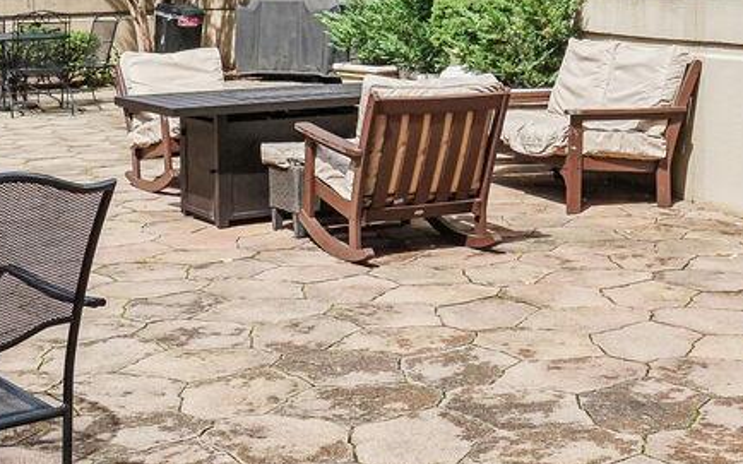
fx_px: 1316
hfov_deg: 31.0
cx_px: 550
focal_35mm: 65
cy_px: -17
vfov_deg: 19.3
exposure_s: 1/800
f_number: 9
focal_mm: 16
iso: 640
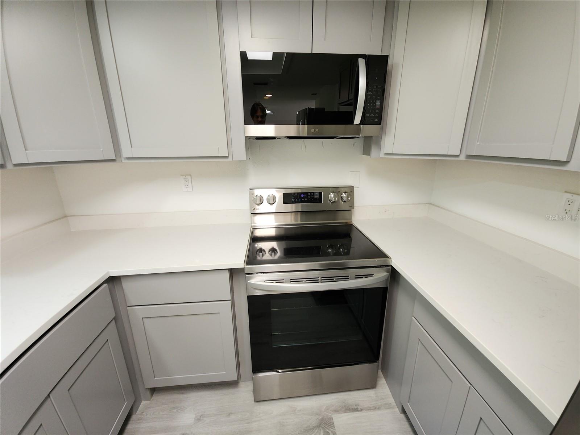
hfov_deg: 106.2
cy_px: 218
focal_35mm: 13
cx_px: 290
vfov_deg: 89.9
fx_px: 218
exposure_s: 1/60
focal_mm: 2.2
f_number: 2.2
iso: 160
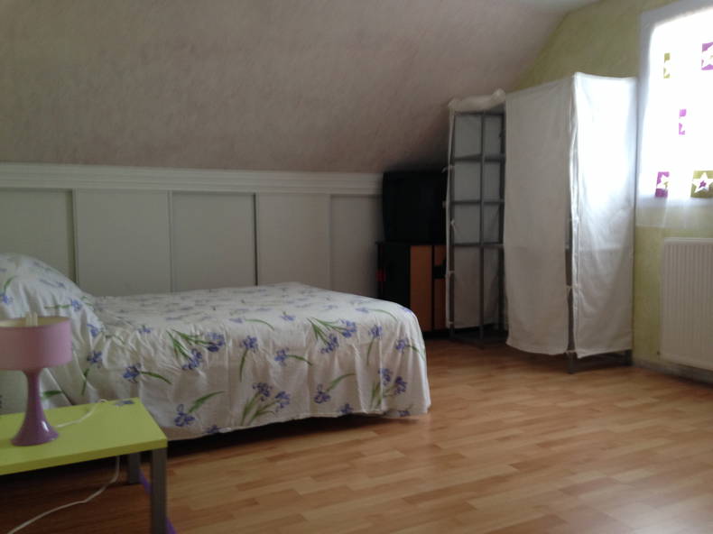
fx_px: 680
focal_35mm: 33
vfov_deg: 42.9
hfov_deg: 55.4
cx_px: 356
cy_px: 267
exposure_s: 1/20
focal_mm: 4.12
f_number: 2.4
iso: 100
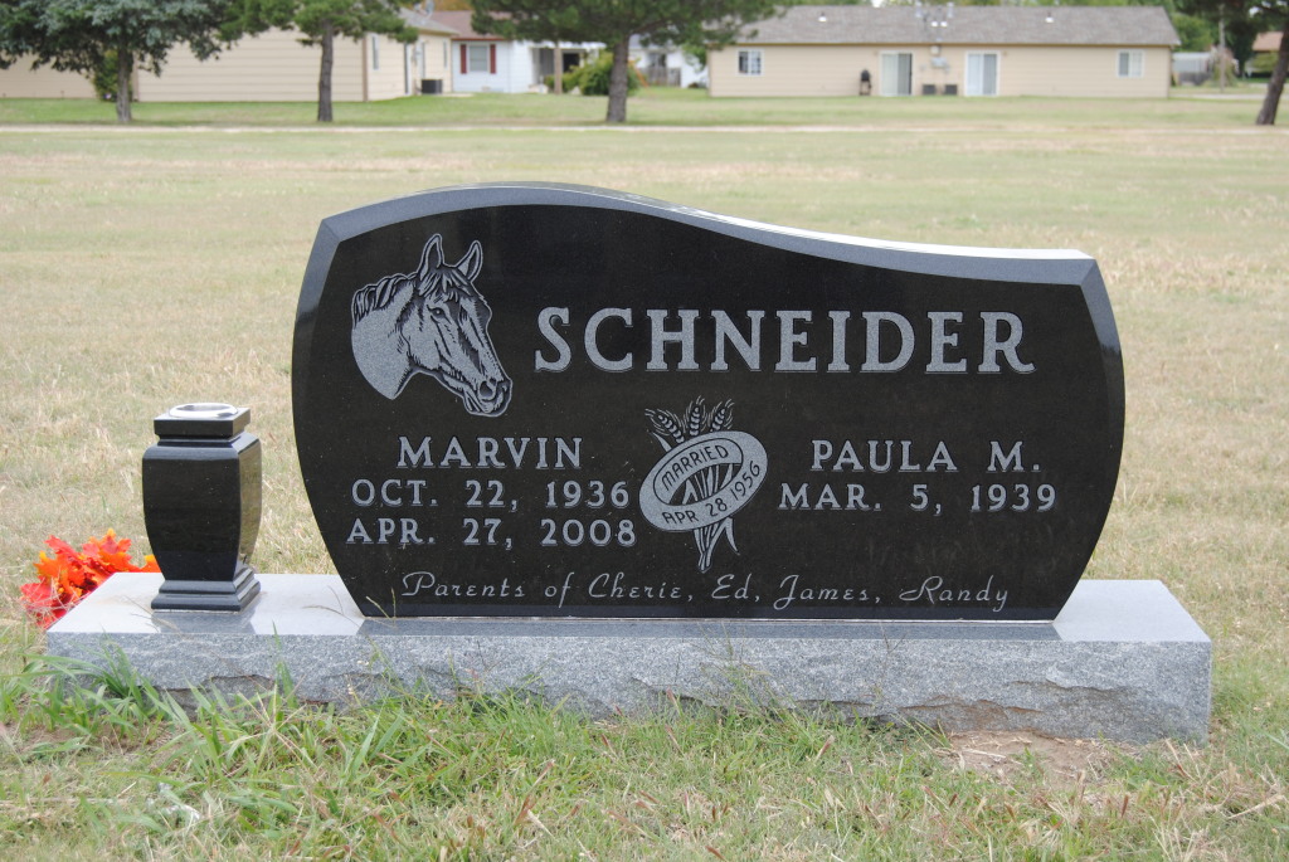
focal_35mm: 57
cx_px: 644
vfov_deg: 23.8
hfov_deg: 35.0
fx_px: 2043
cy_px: 431
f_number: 6.3
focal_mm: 38
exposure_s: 1/160
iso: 100
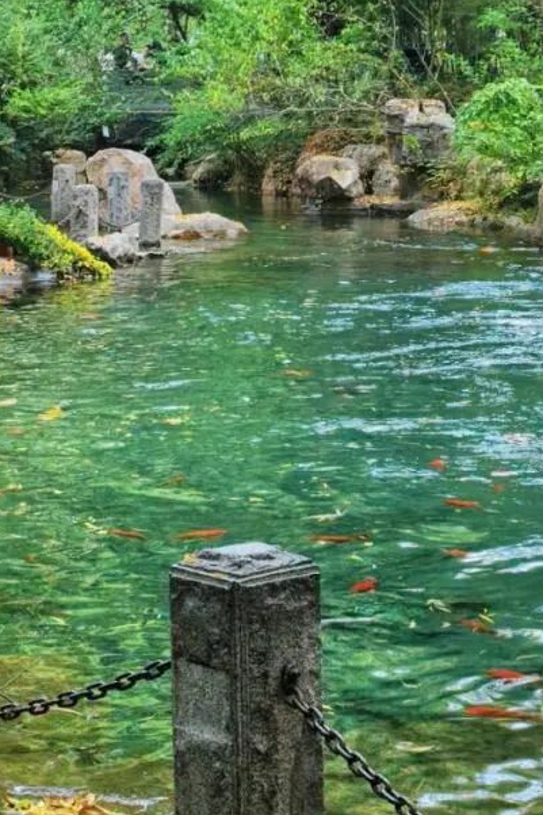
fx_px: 2196
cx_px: 424
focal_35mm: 97
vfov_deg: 20.9
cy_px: 234
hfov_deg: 14.0
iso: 50
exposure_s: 1/429
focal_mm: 8.5
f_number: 1.6
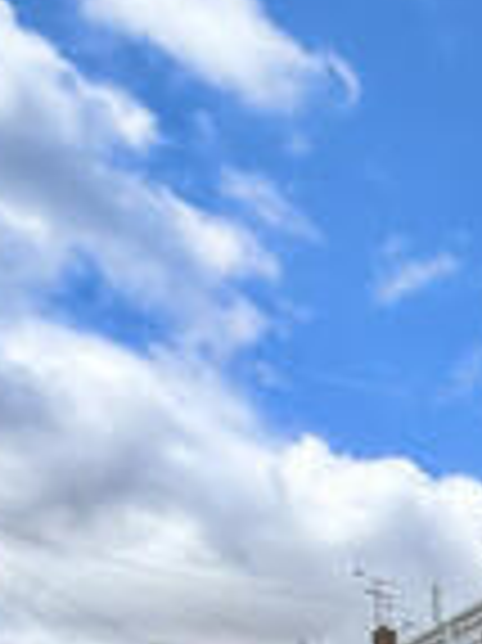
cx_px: 993
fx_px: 1060
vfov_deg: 26.5
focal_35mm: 57
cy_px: 912
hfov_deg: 17.4
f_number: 2.2
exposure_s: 1/353
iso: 64
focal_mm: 2.22
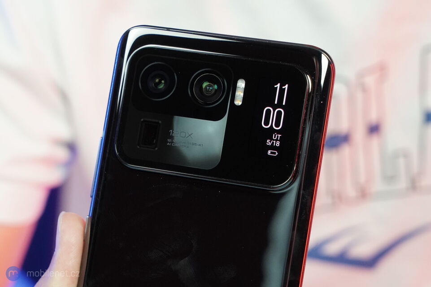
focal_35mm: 70
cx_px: 216
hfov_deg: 28.9
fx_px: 838
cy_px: 144
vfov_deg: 19.4
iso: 5000
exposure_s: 1/200
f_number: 8
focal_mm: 70
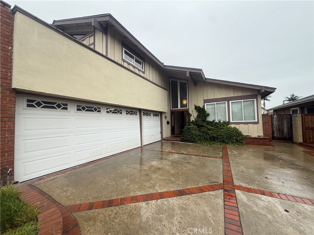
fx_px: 127
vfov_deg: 85.7
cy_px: 118
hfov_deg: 102.1
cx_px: 157
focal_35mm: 14
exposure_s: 1/427
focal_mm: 2.22
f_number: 2.2
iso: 50
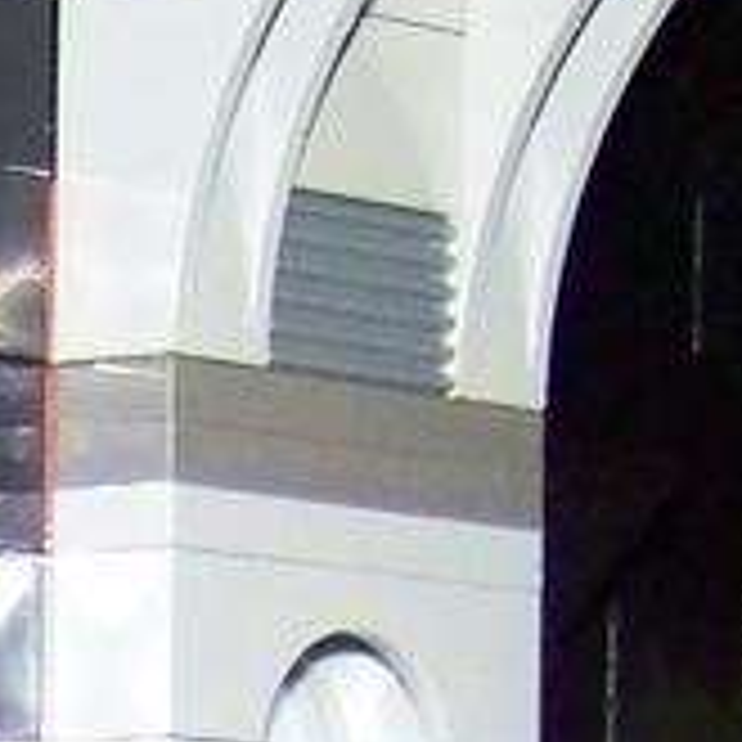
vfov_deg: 5.3
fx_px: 7566
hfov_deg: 5.4
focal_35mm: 312
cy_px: 2163
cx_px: -949
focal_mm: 6.3
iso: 200
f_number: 2.8
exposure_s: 1/30
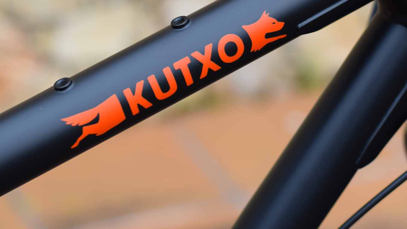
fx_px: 1262
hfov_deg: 18.3
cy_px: 40
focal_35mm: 117
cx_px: 220
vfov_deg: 10.3
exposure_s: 1/400
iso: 100
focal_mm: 50
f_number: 3.2
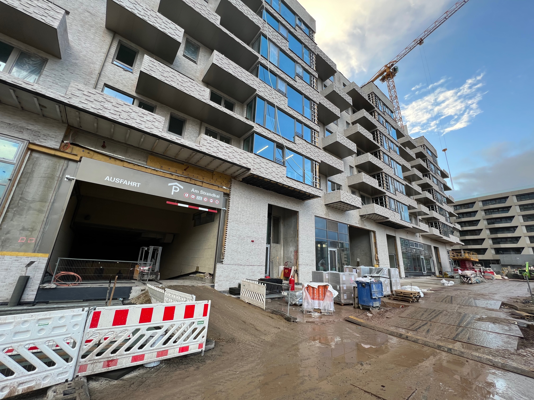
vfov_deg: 89.9
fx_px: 201
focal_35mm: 13
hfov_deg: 106.2
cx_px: 267
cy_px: 200
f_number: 1.8
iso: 32
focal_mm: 1.57
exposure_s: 1/119
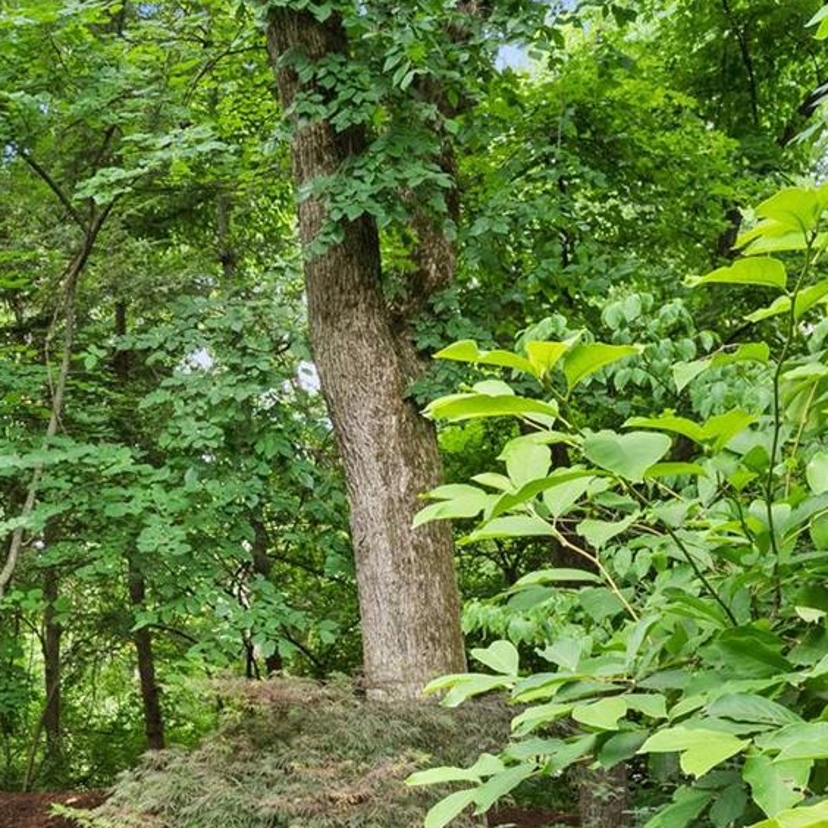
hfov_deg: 31.5
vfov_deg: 30.6
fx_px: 1434
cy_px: 766
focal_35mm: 53
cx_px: 182
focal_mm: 11
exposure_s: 1/25
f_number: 8
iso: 400
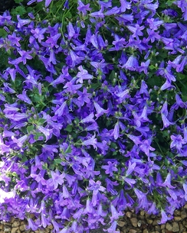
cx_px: 61
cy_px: 103
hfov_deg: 21.5
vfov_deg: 26.8
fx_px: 491
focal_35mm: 71
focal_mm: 7.9
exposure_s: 1/100
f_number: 3.1
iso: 64
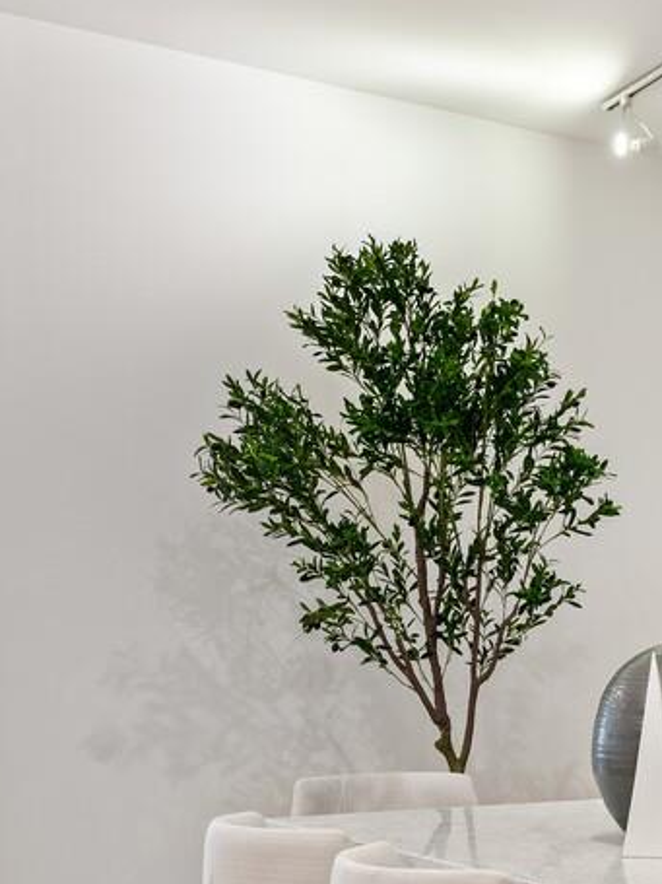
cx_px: 723
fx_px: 1503
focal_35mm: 59
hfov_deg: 23.4
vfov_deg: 32.4
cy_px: 618
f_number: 7.1
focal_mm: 18.6
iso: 200
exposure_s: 1/1.67
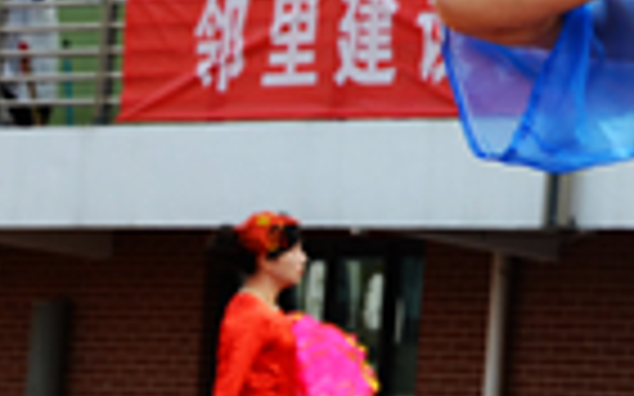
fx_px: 6149
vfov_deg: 3.7
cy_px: -124
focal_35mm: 356
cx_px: 935
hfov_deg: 5.8
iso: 200
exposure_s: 1/160
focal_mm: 66
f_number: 11
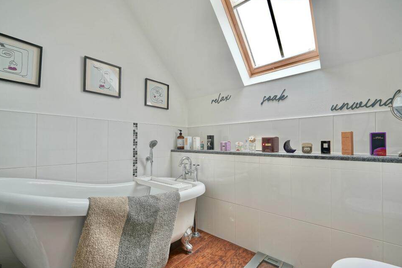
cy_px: 140
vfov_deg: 77.3
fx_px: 167
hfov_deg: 100.3
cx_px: 211
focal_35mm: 15
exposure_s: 1/3
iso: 80
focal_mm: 14
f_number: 13
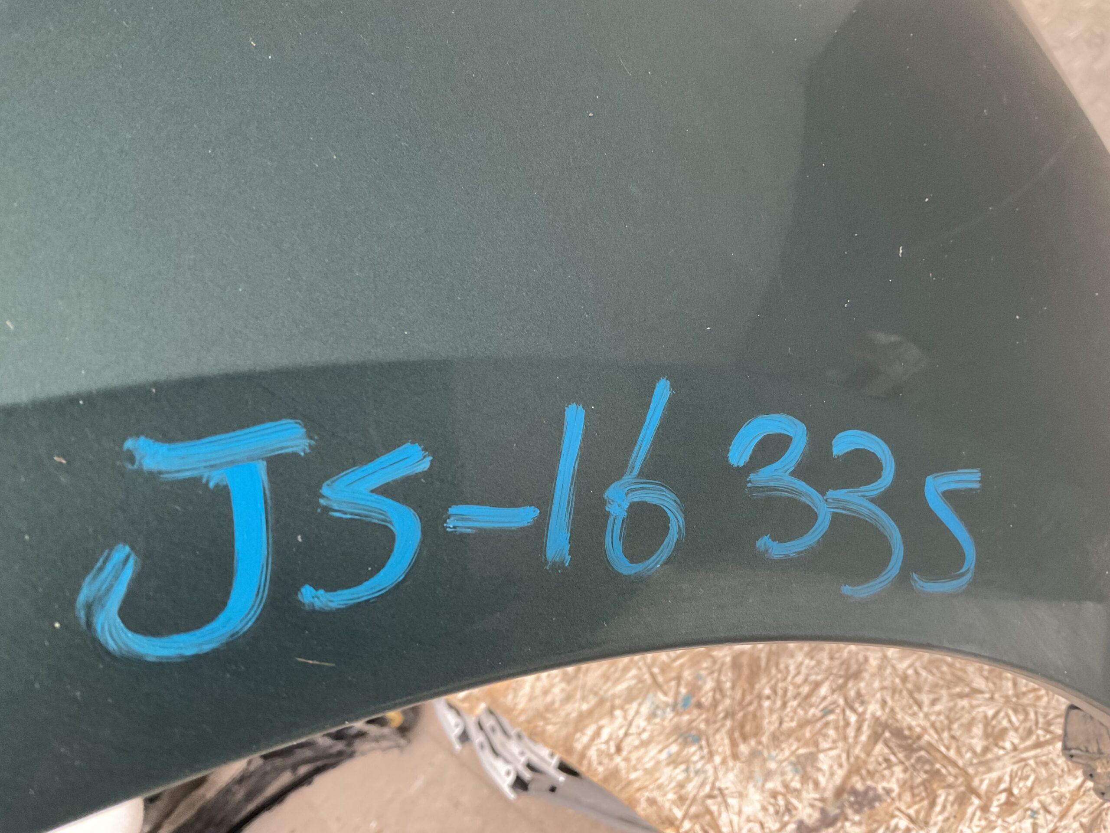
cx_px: 555
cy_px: 416
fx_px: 930
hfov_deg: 61.7
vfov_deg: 48.2
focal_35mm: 29
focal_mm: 3
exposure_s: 1/50
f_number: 1.8
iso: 200
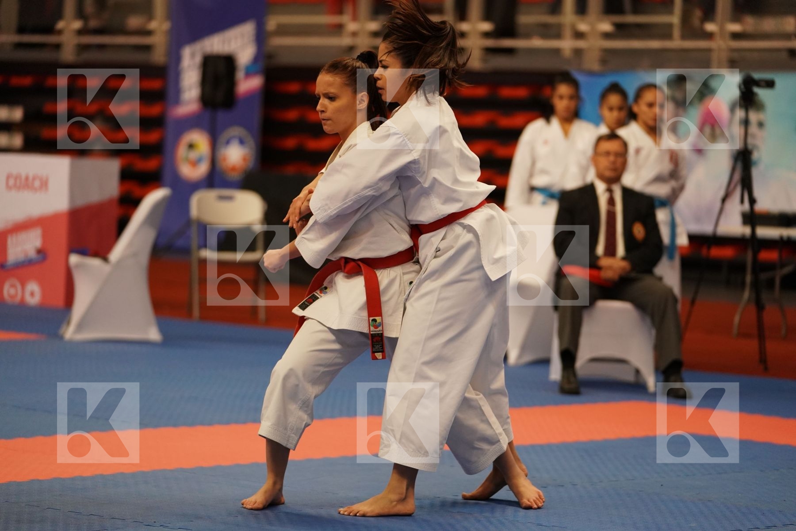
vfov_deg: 11.0
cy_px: 266
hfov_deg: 16.4
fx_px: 2764
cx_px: 398
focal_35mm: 125
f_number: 2.8
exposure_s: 1/1000
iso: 3200
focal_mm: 125
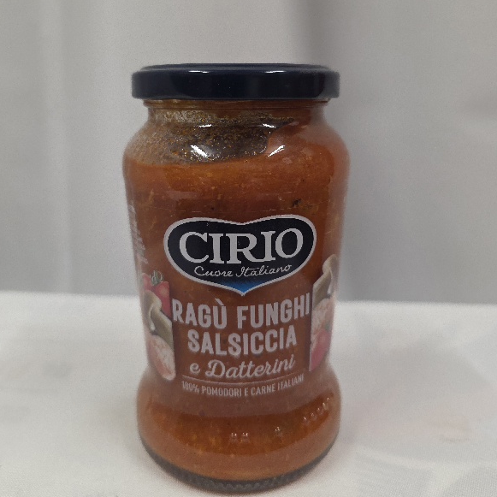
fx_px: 455
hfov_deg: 57.3
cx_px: 248
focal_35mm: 28
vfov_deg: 56.5
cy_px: 183
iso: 400
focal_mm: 6.3
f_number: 1.7
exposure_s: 1/101
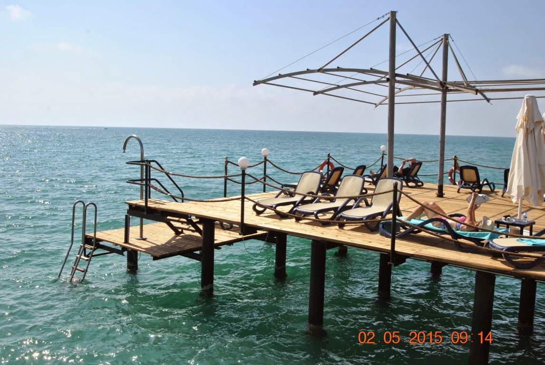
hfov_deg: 53.1
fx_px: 546
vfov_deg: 37.0
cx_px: 272
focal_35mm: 36
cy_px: 182
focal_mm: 24
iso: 100
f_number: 11
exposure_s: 1/200
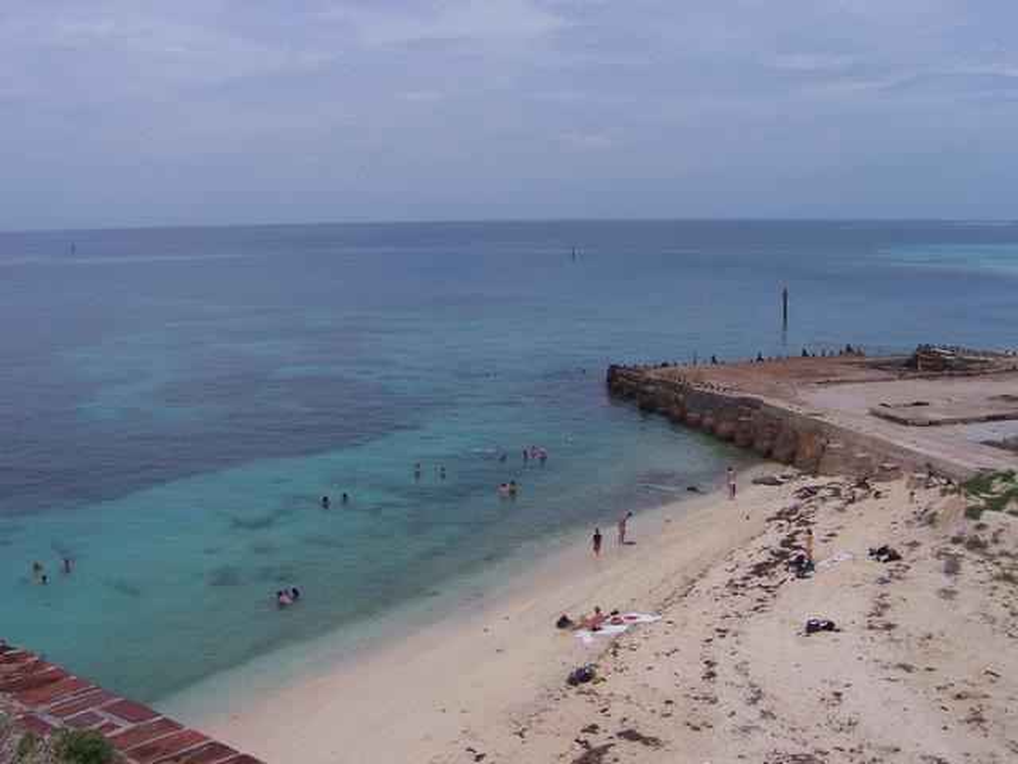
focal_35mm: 36
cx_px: 509
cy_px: 382
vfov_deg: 39.7
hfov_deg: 51.4
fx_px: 1059
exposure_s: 1/1000
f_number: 4.8
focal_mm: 6
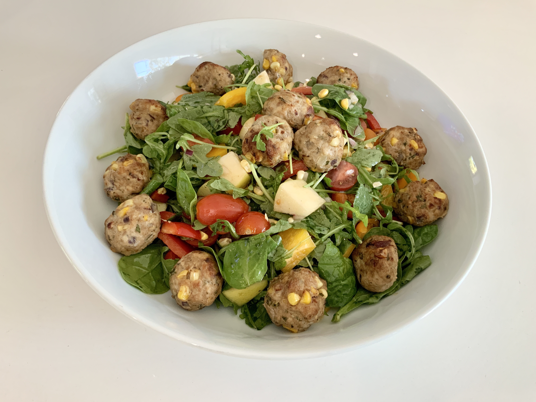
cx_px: 268
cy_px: 201
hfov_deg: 61.7
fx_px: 449
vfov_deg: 48.2
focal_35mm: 29
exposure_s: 1/60
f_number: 1.8
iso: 80
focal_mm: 3
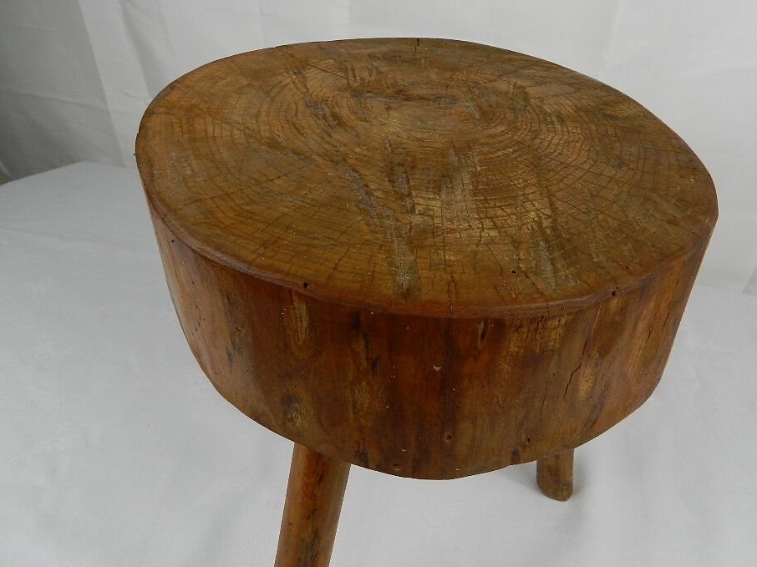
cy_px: 266
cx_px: 406
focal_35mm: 26
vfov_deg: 53.0
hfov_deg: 67.2
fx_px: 568
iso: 160
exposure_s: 1/200
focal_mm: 4
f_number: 3.4
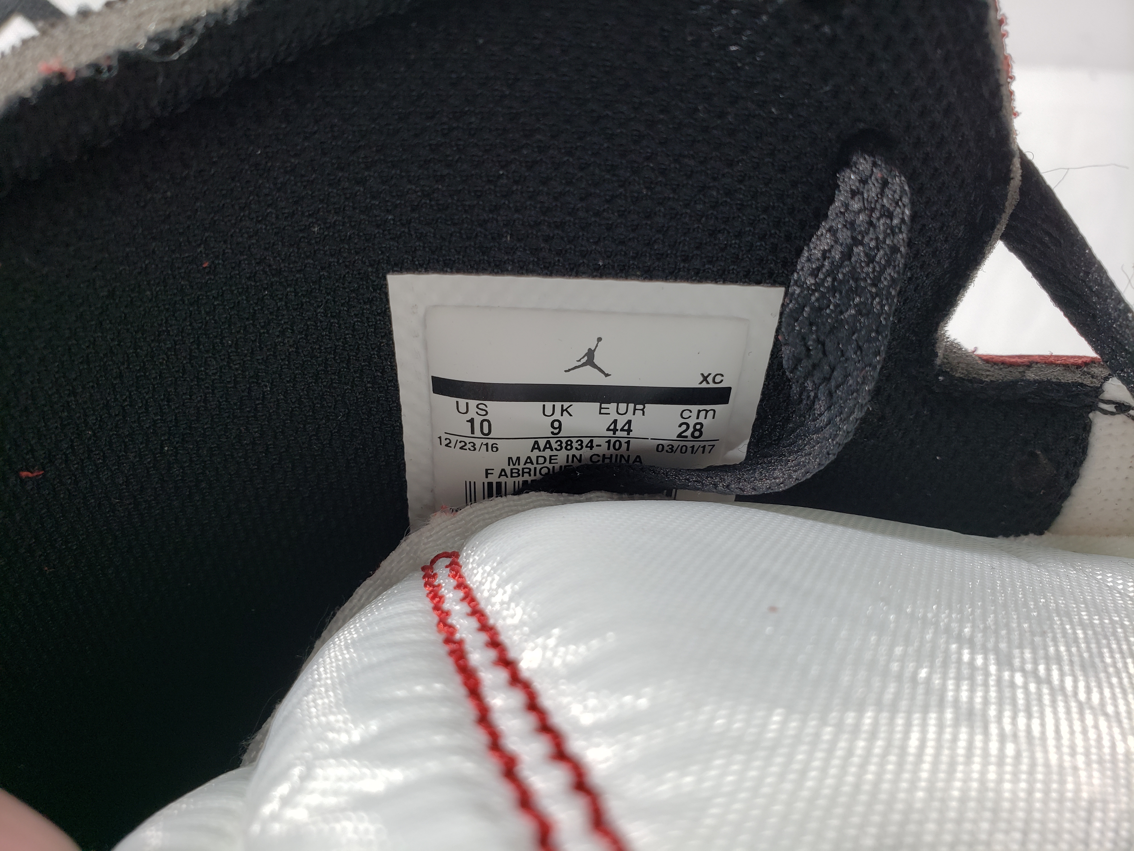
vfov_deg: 53.1
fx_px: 852
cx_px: 567
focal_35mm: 26
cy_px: 426
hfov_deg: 67.3
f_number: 2.4
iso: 50
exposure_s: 1/100
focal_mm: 4.3
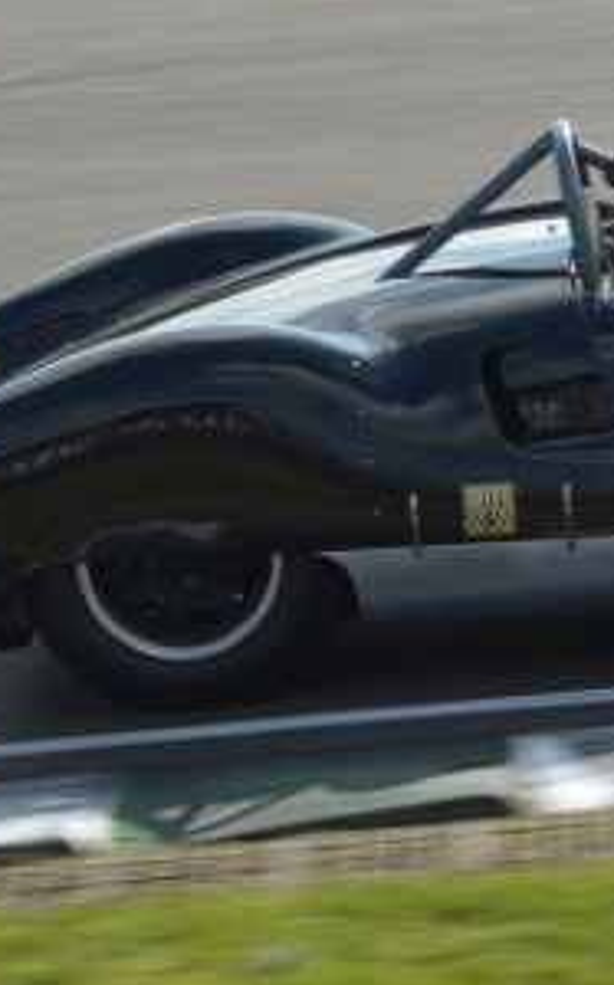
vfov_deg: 8.4
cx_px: 683
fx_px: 6706
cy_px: 258
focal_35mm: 250
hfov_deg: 5.2
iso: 400
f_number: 13
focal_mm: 70
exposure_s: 1/320
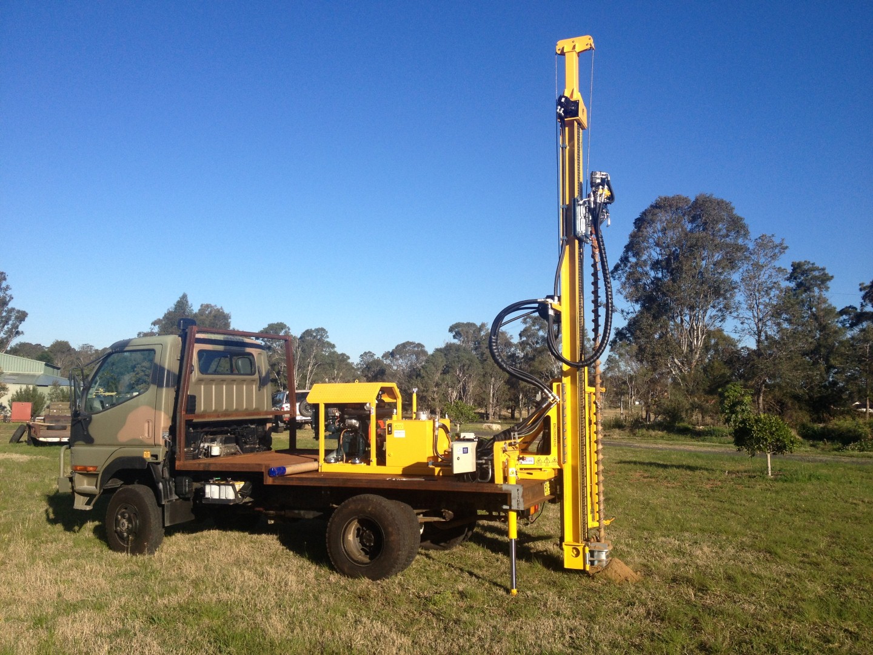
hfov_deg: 52.6
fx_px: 883
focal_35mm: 35
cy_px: 328
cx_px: 436
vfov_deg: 40.7
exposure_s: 1/1453
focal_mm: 4.28
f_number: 2.4
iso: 50
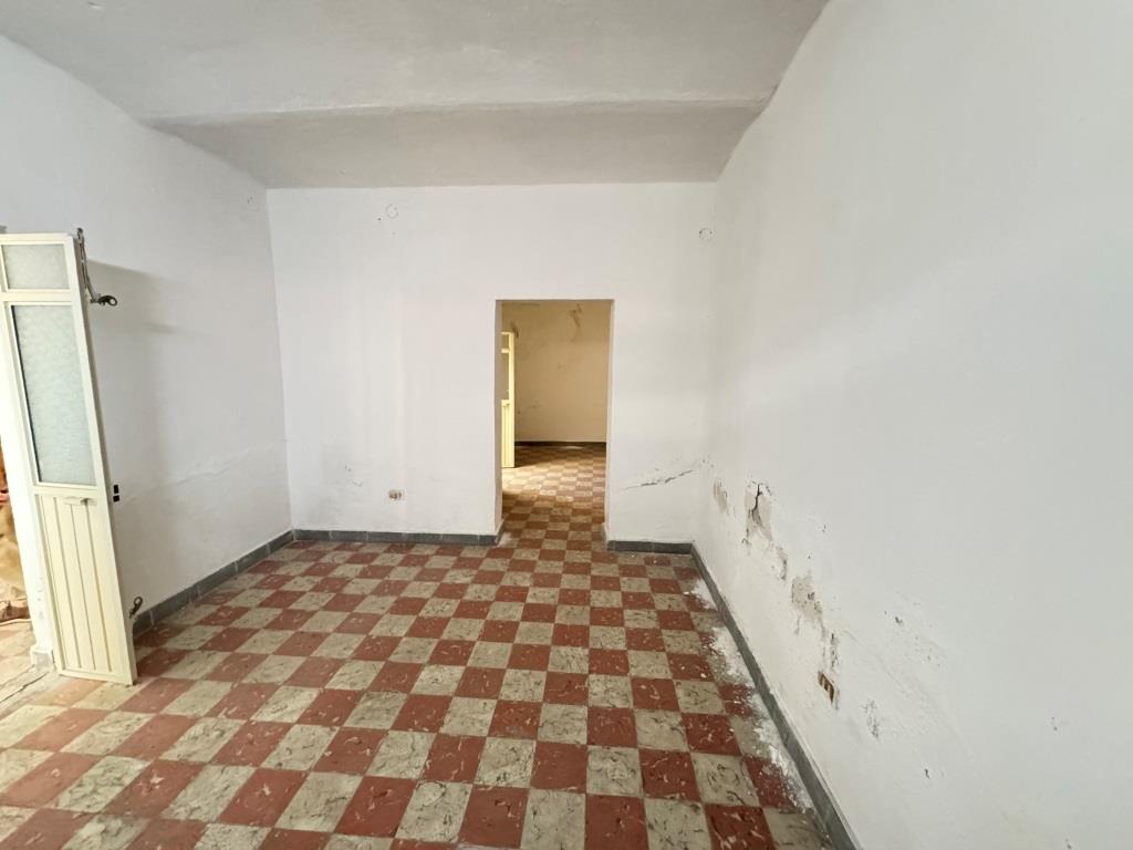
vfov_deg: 85.7
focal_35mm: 14
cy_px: 425
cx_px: 566
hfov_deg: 102.1
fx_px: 458
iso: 1250
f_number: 2.2
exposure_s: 1/60
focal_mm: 2.22
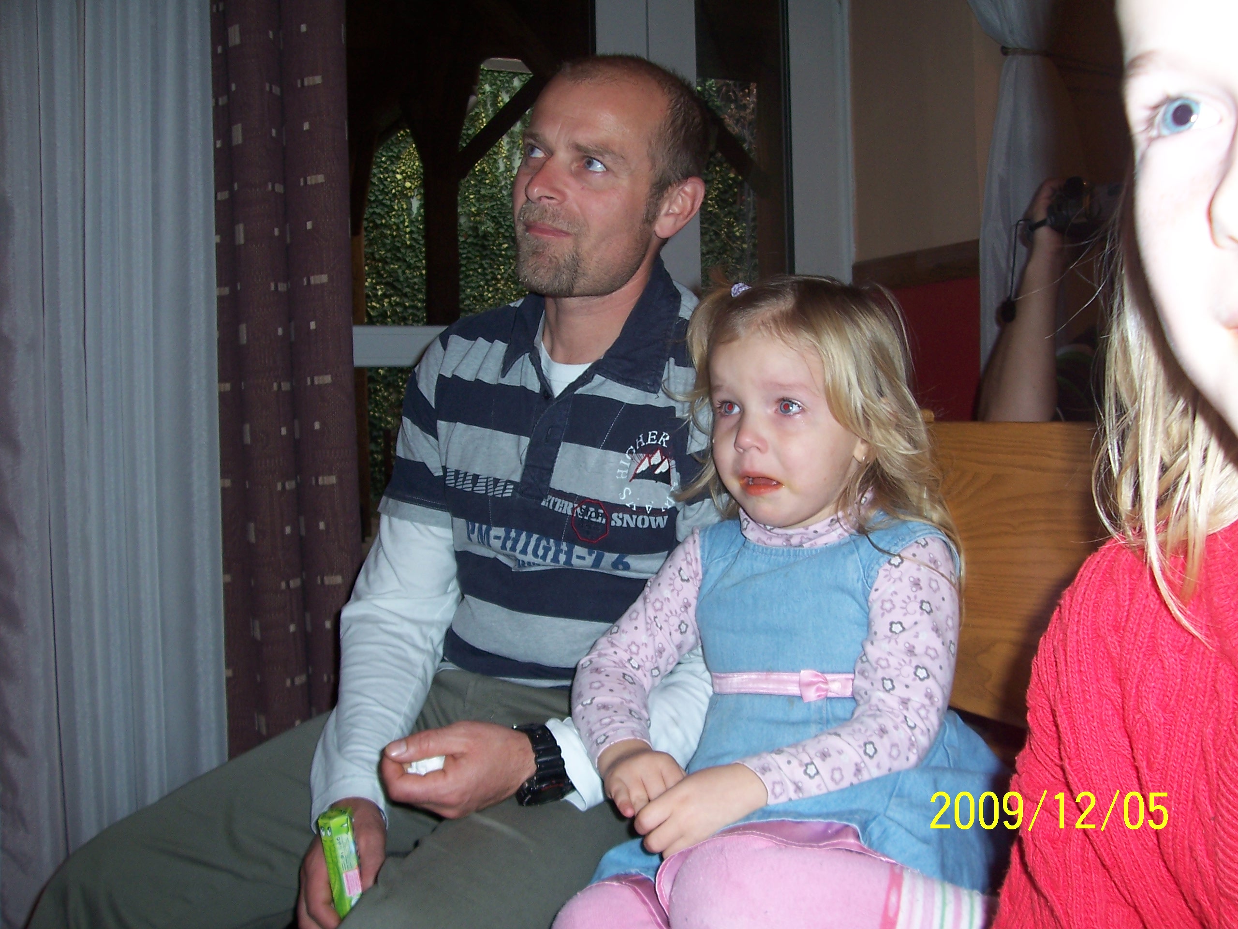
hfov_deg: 54.0
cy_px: 464
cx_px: 619
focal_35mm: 34
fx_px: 1216
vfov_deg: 41.8
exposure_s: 1/60
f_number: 2.7
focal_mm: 5.6
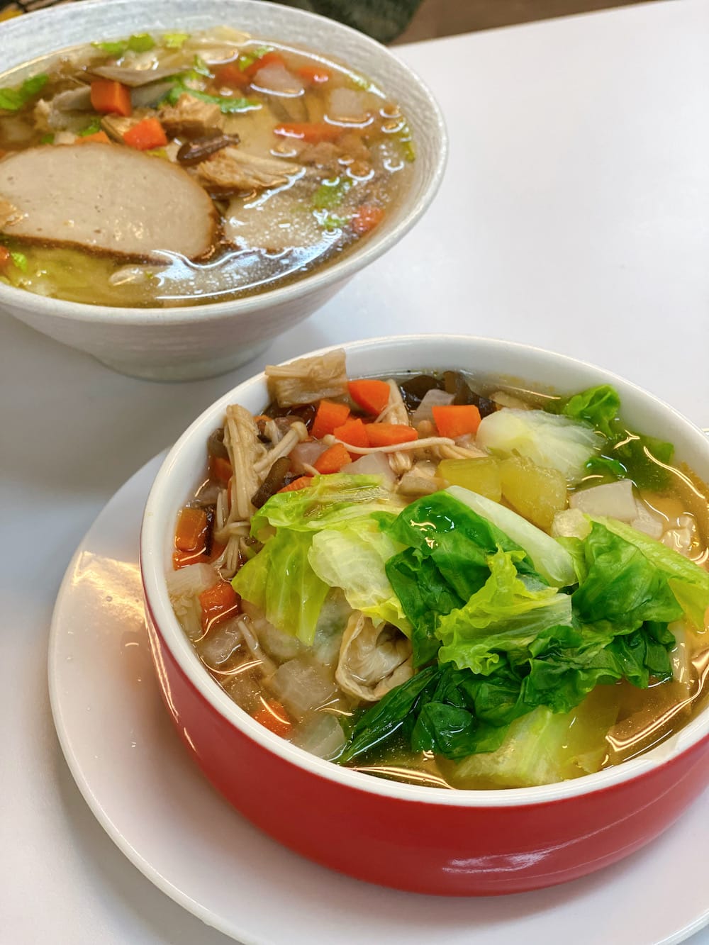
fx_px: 1420
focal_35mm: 52
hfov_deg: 28.0
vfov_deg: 36.8
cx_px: 354
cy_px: 472
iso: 200
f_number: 2
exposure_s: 1/120
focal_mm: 6
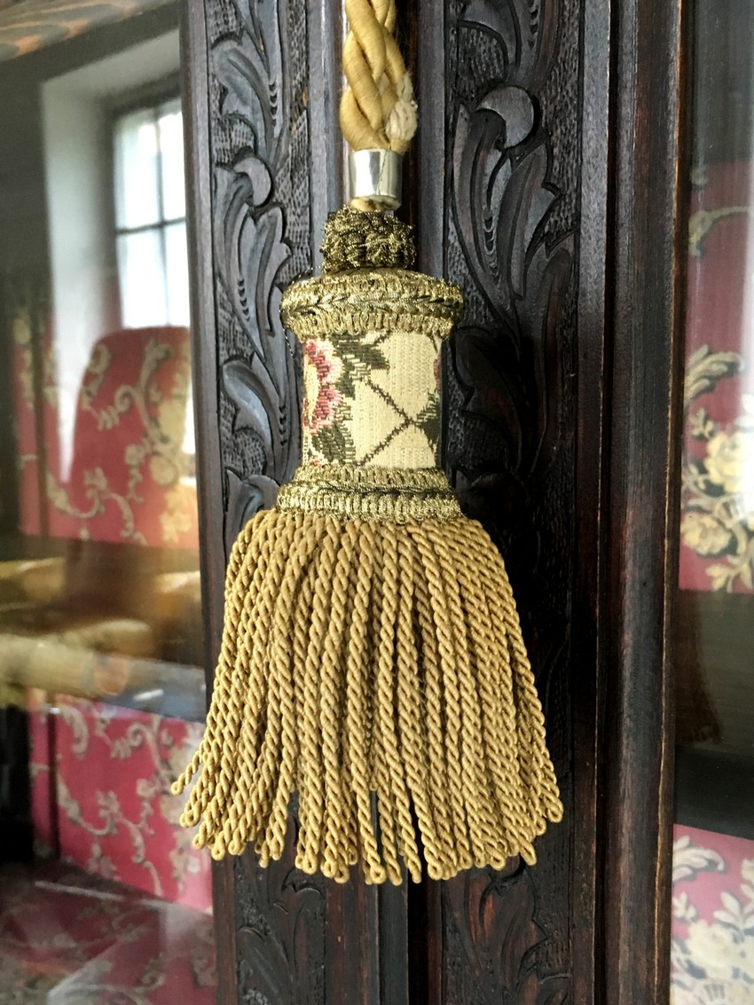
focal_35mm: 29
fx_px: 842
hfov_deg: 48.2
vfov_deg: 61.7
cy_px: 502
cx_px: 377
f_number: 2.2
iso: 200
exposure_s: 1/33
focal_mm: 4.15
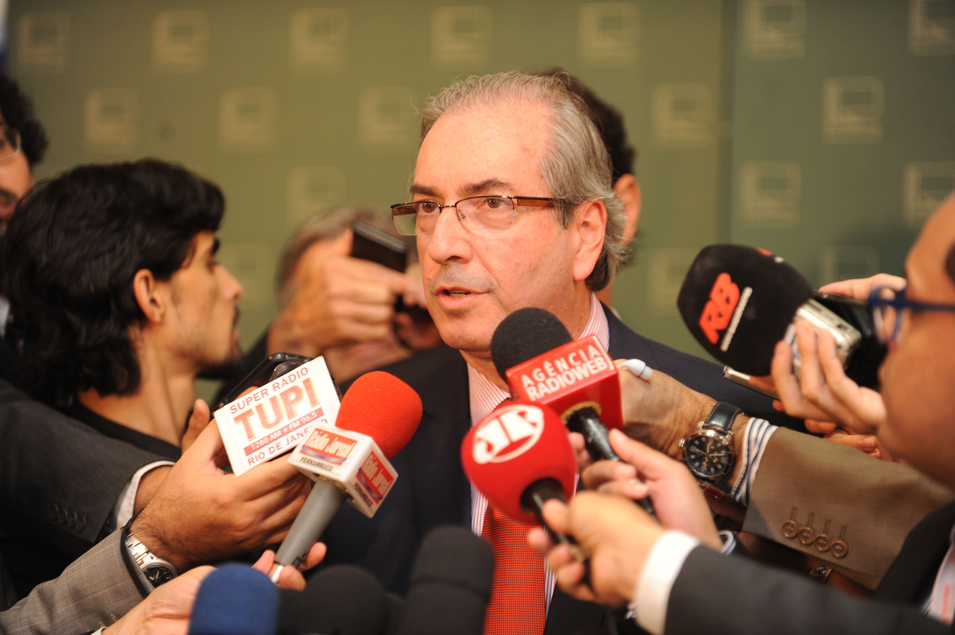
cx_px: 478
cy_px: 318
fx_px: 3579
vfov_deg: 10.1
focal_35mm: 135
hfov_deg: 15.2
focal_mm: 135
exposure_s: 1/60
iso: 640
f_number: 2.8
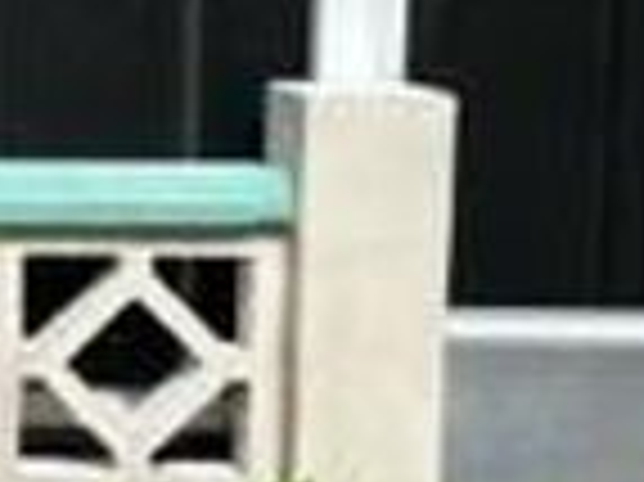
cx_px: -252
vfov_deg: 16.1
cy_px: 115
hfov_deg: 19.4
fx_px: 1692
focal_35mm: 91
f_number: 1.5
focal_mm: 5.7
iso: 50
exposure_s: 1/4630
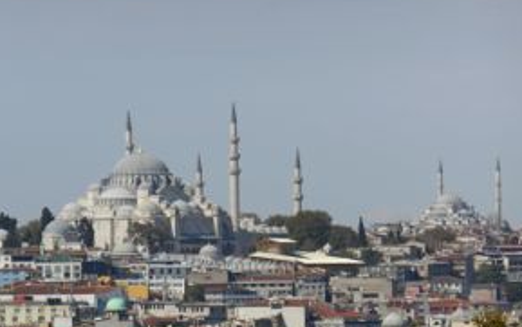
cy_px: 244
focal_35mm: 267
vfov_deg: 4.9
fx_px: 3801
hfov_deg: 7.9
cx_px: 199
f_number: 6.4
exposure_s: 1/500
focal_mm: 32.9
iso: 80
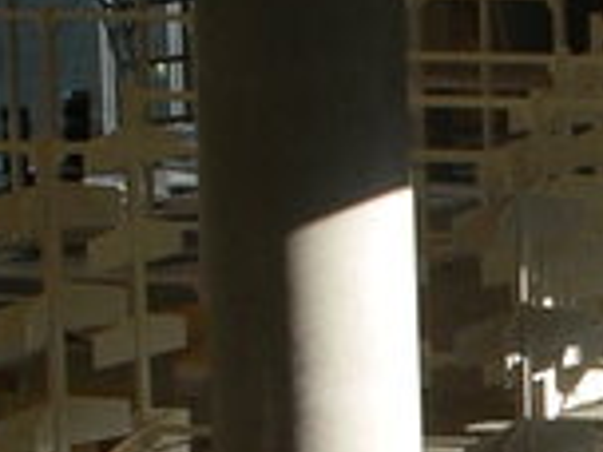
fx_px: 4233
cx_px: 1230
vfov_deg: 6.1
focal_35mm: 243
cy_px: 448
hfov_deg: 7.8
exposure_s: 1/261
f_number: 4
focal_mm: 7.8
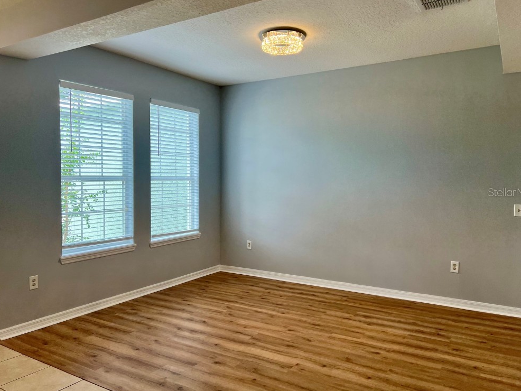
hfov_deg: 65.3
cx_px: 267
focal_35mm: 27
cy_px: 192
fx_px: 406
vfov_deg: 51.4
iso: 50
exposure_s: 1/120
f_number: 1.5
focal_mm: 5.7
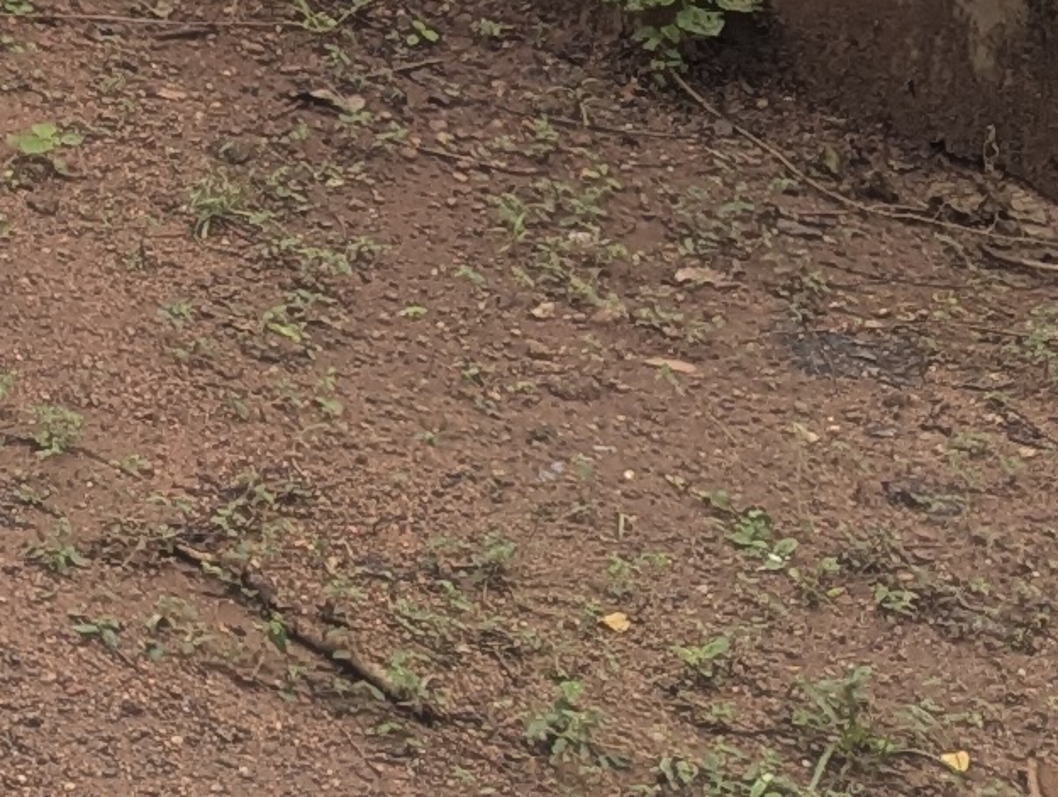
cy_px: -1006
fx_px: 4806
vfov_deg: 8.7
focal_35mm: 157
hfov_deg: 11.6
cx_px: -861
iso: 34
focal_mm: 6.81
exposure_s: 1/270
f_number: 1.85
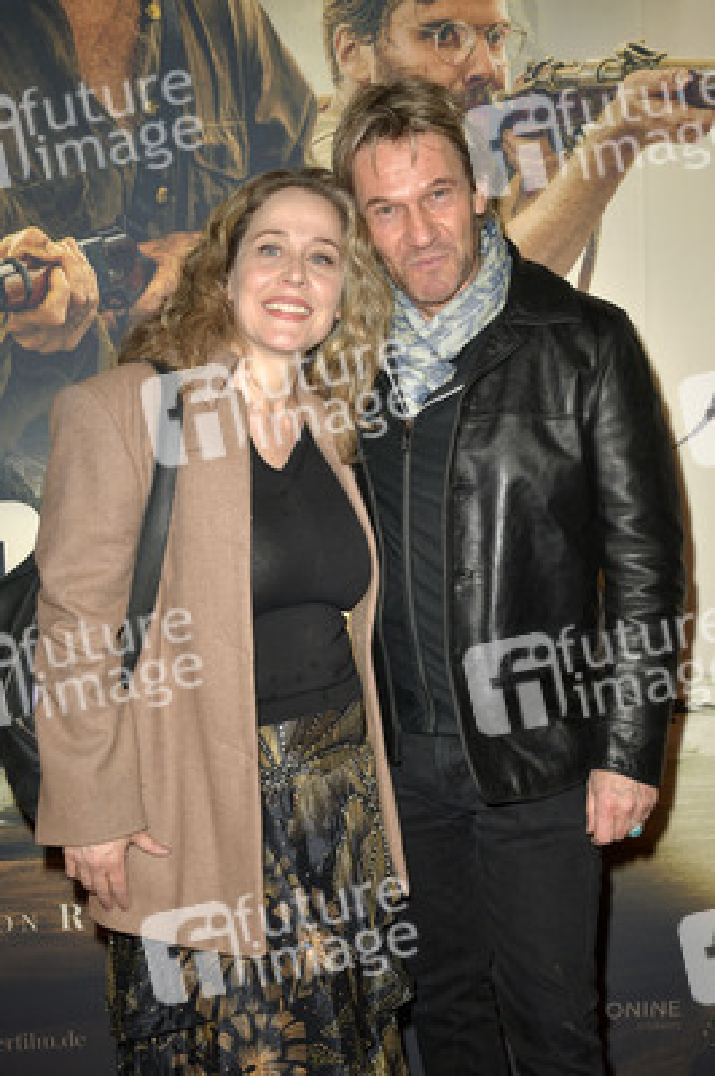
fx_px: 1134
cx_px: 358
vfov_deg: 50.7
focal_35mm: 38
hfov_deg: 35.0
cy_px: 538
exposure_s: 1/250
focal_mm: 38
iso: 250
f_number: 5.6
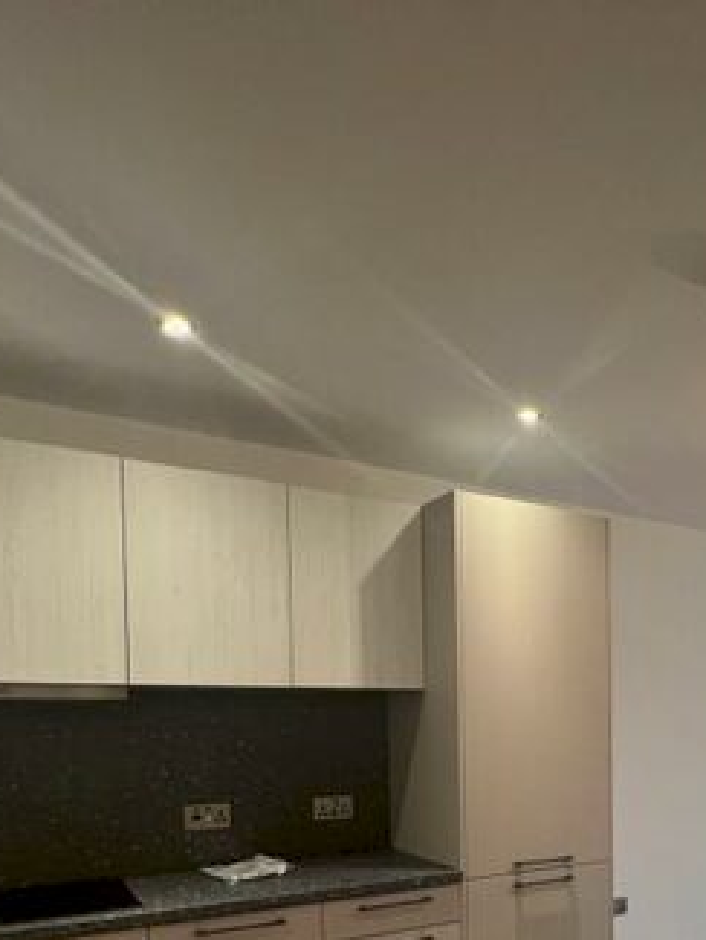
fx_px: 761
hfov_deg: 44.9
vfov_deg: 58.4
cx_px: 645
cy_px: 756
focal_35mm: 28
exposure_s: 1/100
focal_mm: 1.57
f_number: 1.8
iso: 250
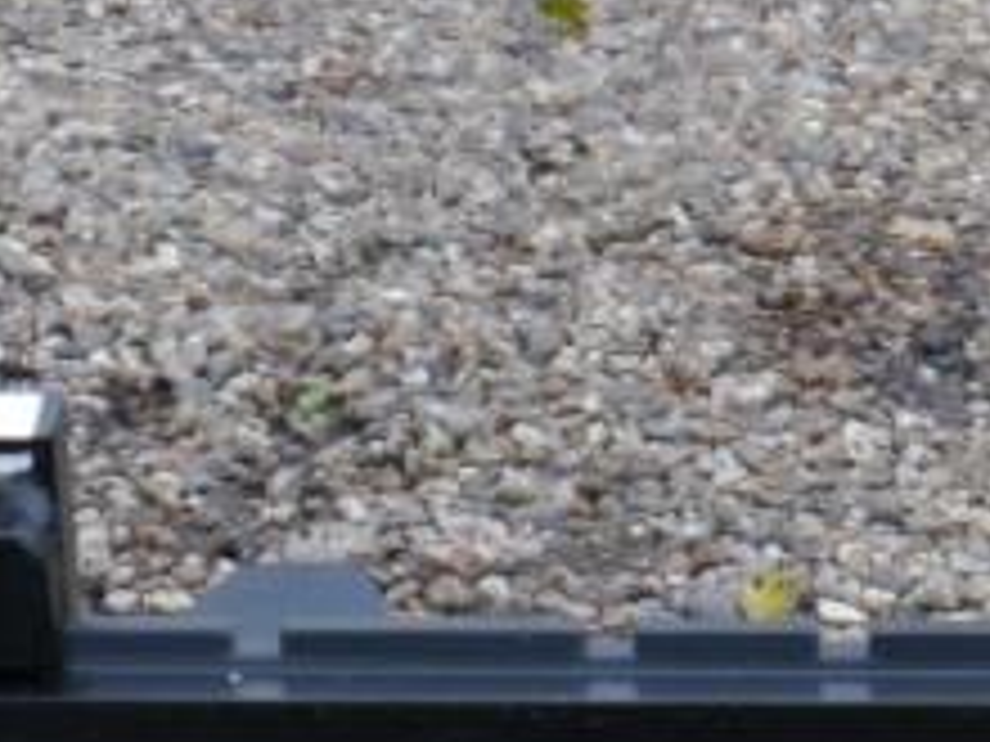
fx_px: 7464
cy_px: 1529
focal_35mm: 261
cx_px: 1359
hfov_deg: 7.5
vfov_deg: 5.6
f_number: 4.8
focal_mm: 28
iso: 640
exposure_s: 1/60
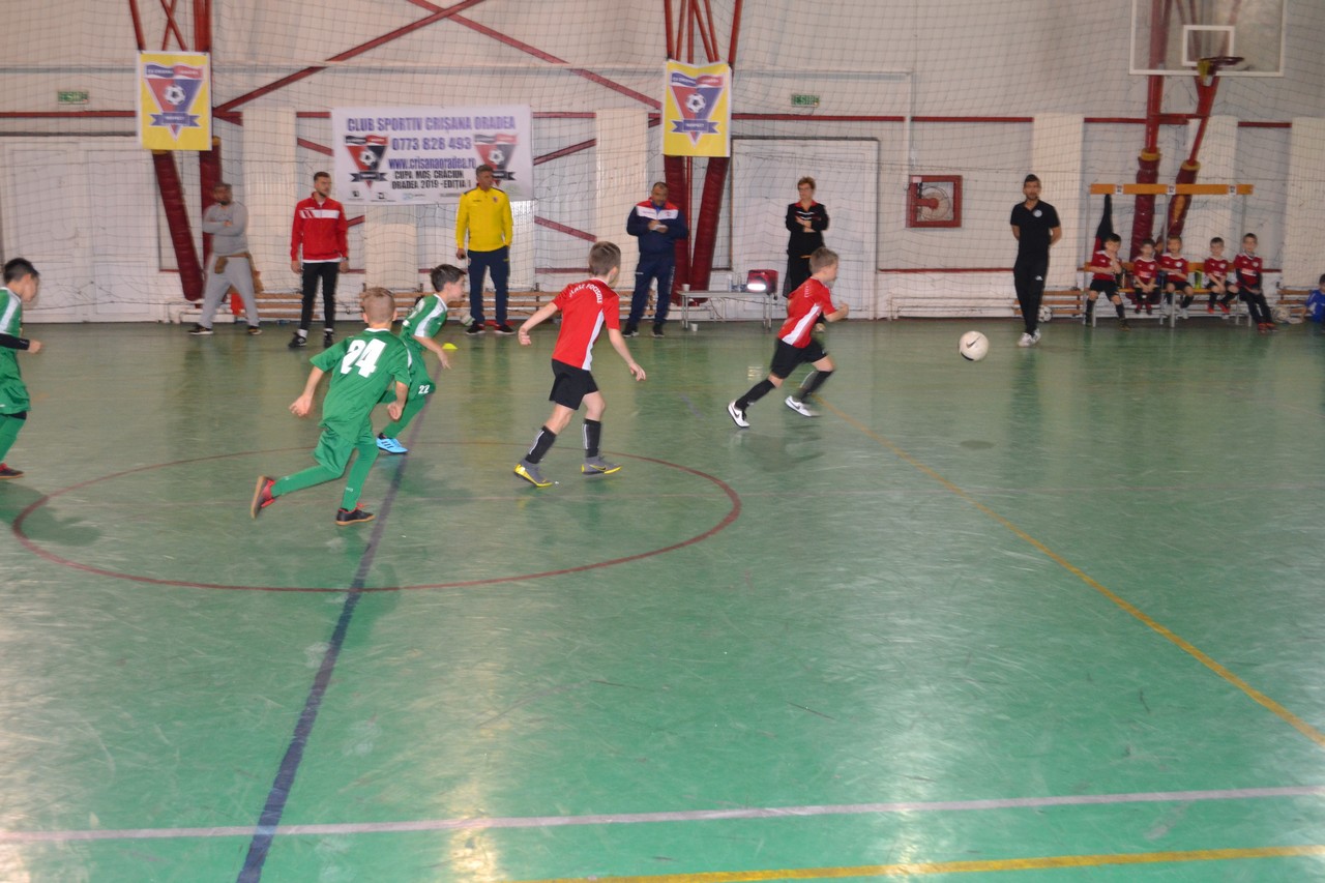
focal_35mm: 42
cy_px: 442
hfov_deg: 46.4
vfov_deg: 31.9
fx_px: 1546
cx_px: 662
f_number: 4.5
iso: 1400
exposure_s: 1/60
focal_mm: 28
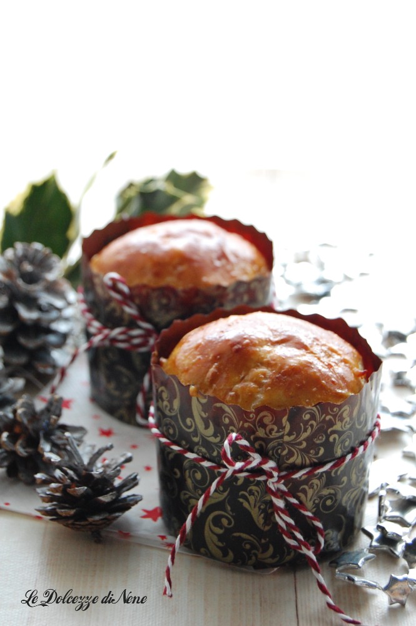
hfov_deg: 16.5
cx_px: 208
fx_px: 1432
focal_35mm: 82
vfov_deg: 24.6
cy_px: 313
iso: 800
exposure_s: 1/4
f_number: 5.6
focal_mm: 55
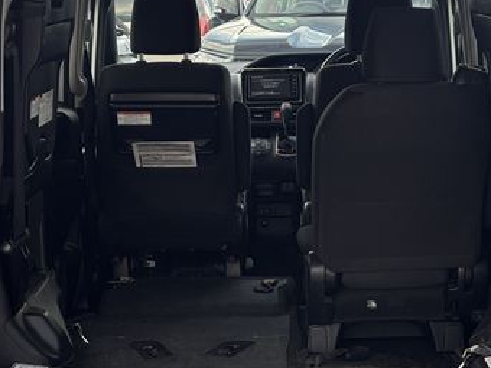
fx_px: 1390
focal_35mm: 98
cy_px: 325
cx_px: 251
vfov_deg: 14.9
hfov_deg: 20.0
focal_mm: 5.96
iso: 64
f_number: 1.6
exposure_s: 1/60
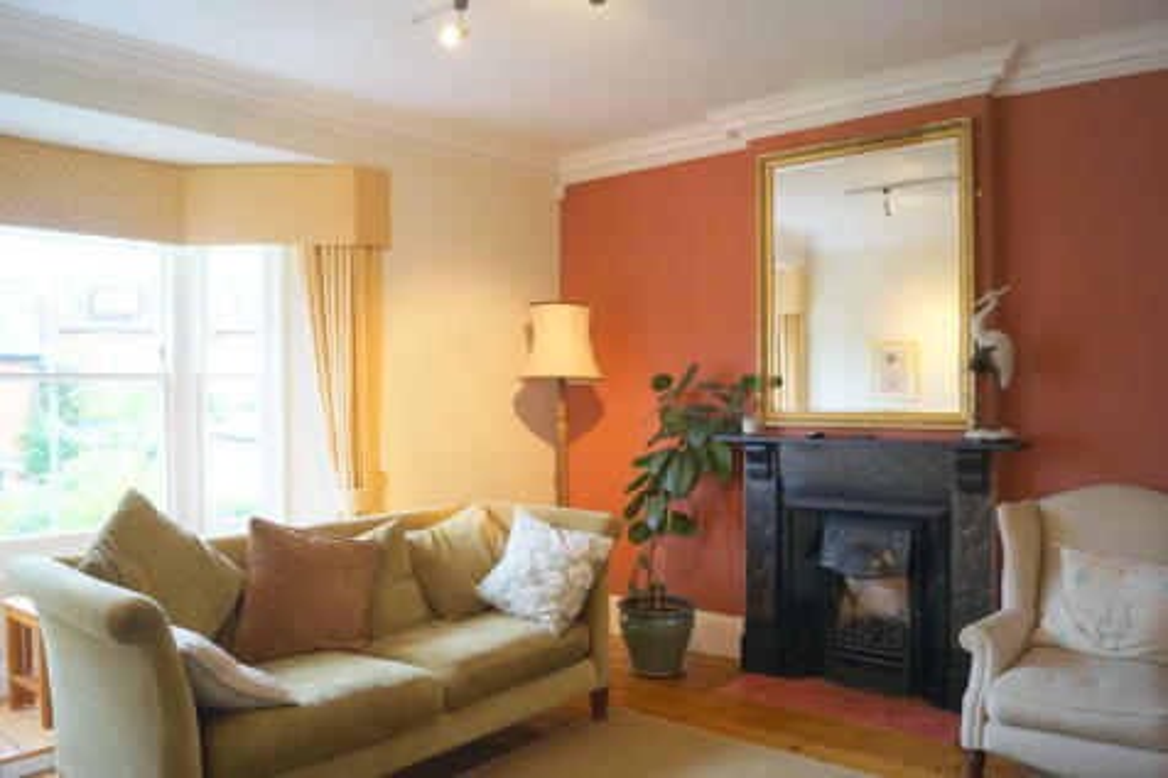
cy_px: 389
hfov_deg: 67.4
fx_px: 876
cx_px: 584
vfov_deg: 47.9
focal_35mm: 27
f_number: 4
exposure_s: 1/60
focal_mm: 18
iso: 640
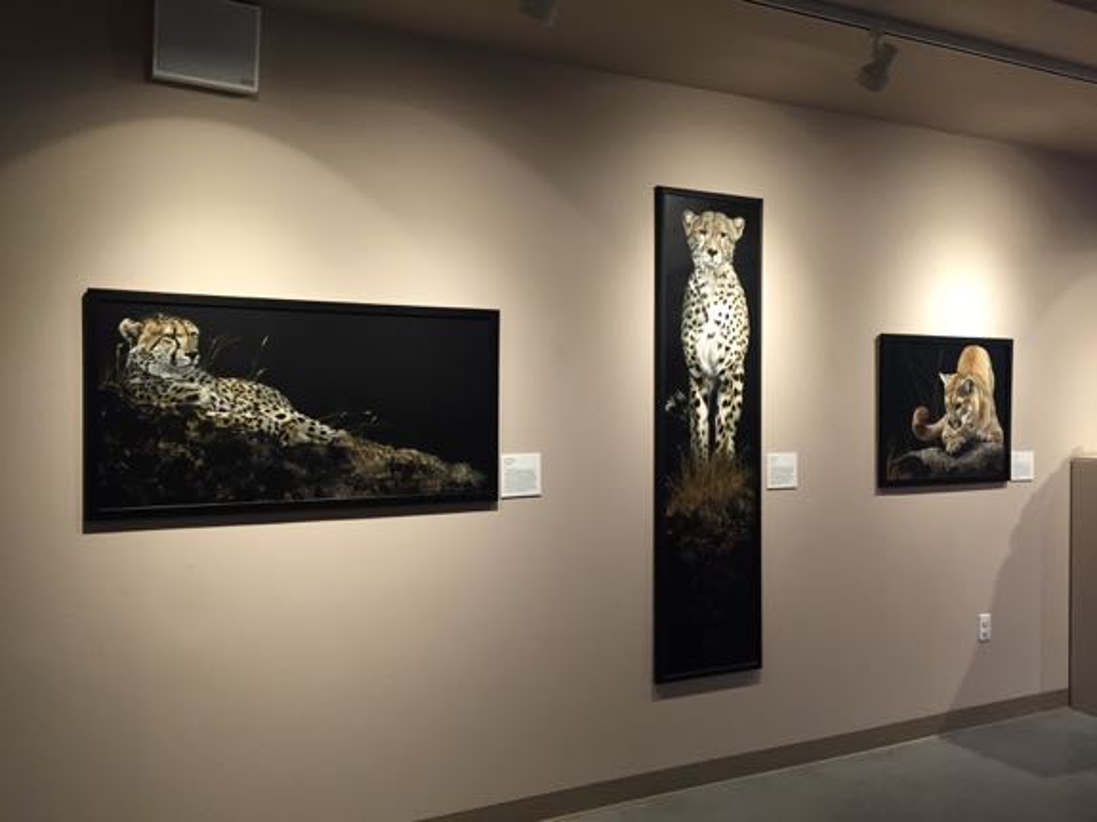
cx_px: 548
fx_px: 919
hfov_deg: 61.7
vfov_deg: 48.2
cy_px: 411
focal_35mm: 29
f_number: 2.2
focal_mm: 4.15
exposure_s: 1/30
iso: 125
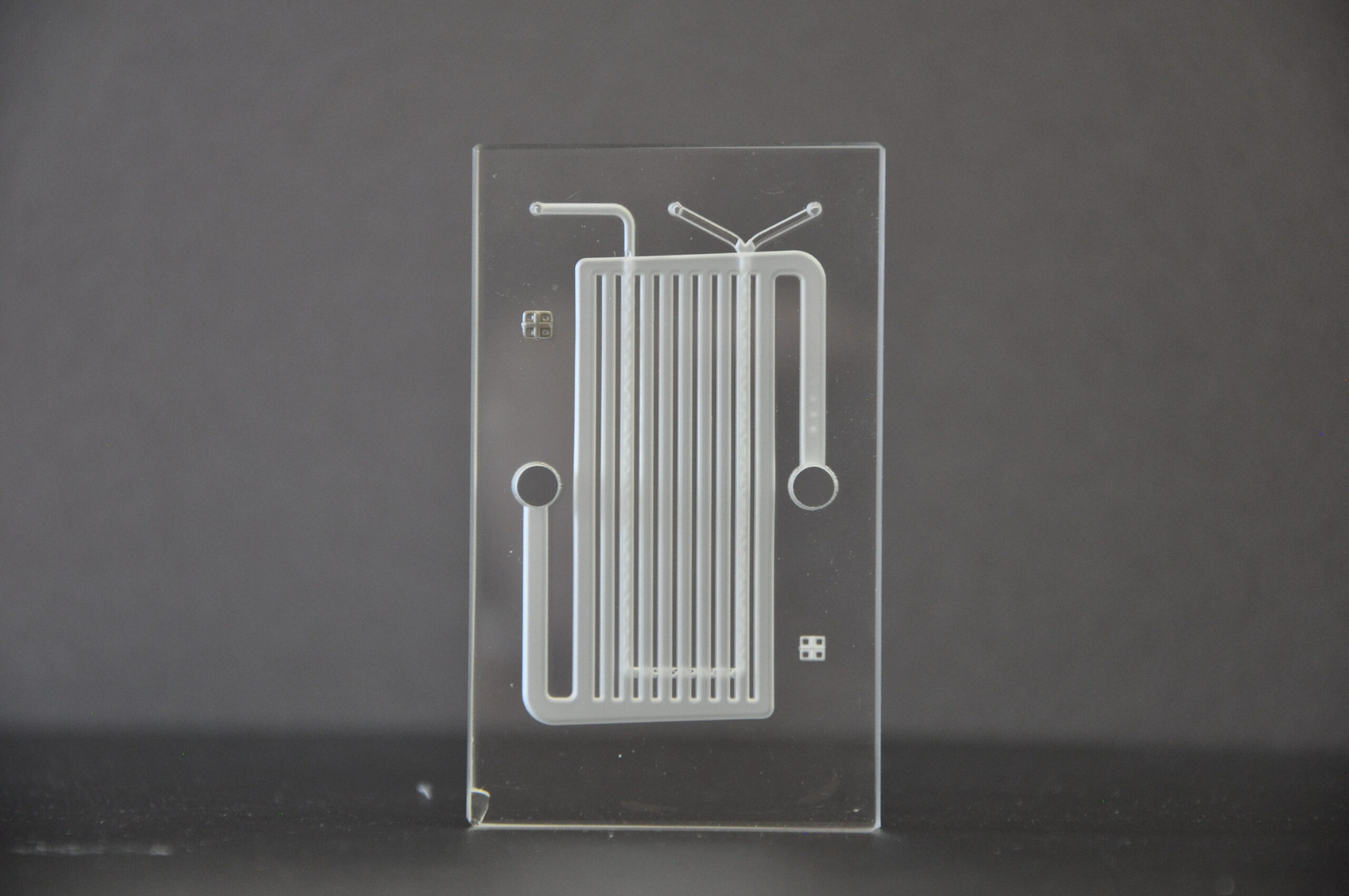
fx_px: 5501
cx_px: 674
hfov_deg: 14.0
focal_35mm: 147
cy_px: 448
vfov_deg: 9.3
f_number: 5.6
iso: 900
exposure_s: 1/30
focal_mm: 98
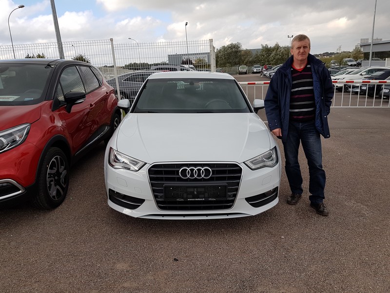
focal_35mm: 26
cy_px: 146
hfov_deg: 67.3
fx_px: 293
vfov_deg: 53.1
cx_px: 195
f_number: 1.7
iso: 40
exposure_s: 1/1032
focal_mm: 4.2
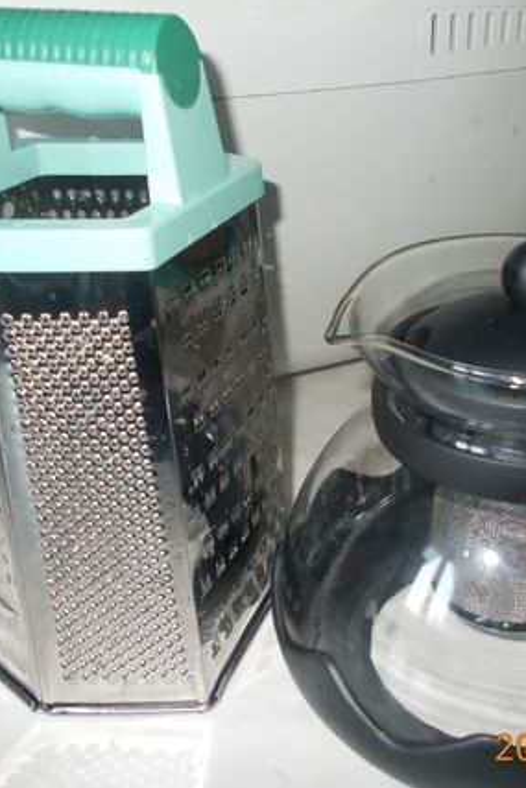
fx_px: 832
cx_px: 299
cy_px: 407
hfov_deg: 35.0
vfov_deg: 50.7
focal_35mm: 38
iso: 200
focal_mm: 4.6
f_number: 3.2
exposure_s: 1/25
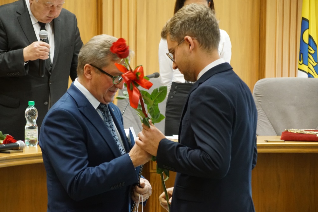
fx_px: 1193
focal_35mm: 135
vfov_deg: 10.2
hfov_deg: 15.2
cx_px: 159
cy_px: 106
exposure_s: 1/60
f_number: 5.6
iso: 3200
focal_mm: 90
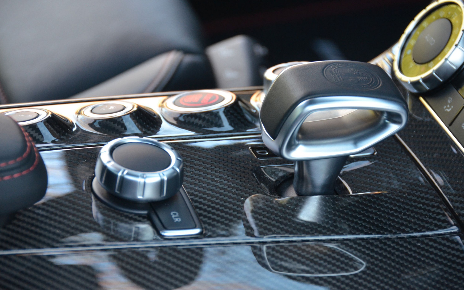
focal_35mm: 161
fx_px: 2030
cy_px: 138
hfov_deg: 13.0
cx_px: 232
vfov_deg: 8.2
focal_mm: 105
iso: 1600
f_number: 5.3
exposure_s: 1/200
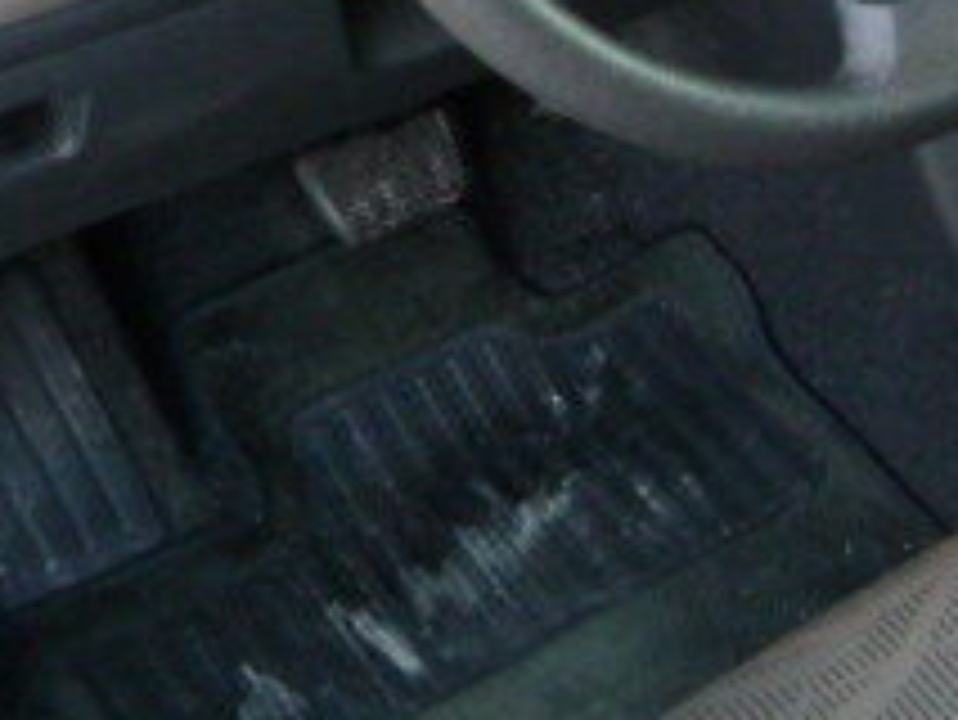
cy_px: 50
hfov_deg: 22.3
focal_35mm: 84
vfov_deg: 17.3
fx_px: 2326
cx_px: 976
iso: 320
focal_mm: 4.7
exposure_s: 1/30
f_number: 3.3
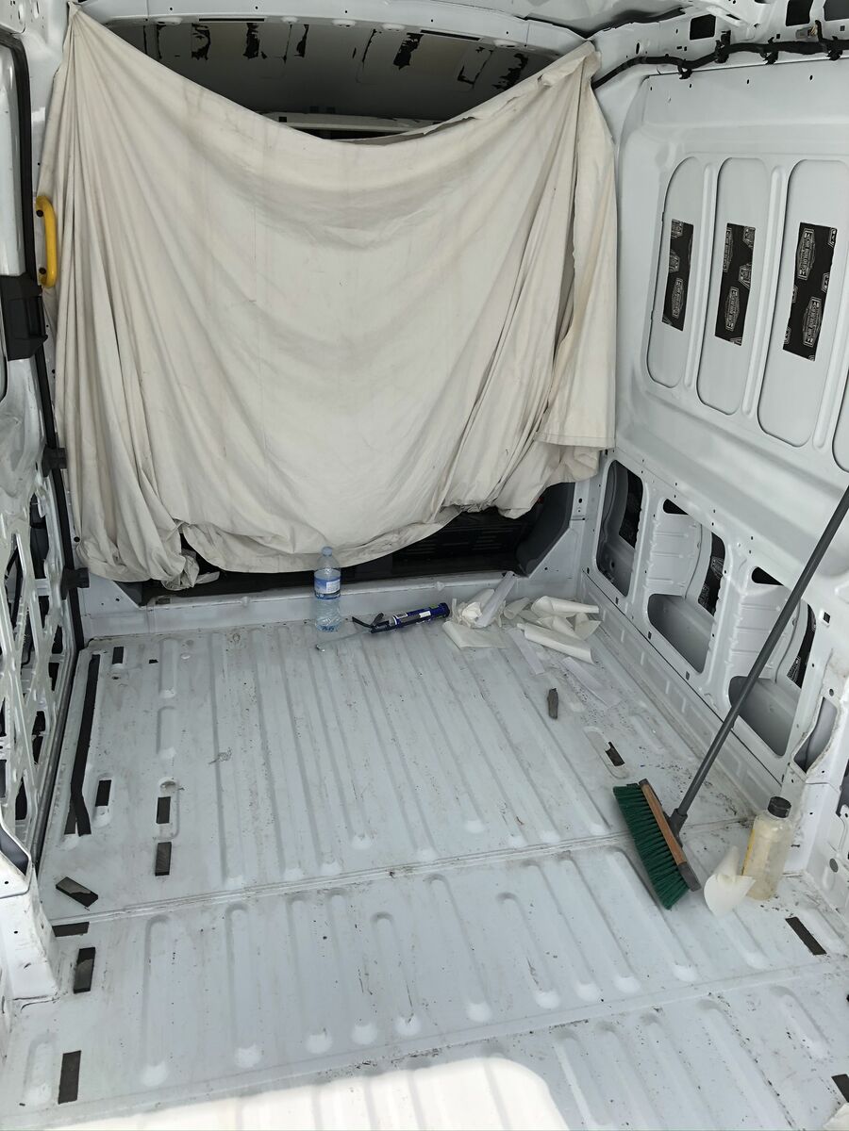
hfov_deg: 49.7
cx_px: 424
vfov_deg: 63.4
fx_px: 916
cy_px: 566
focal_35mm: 28
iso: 20
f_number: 1.8
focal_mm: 3.99
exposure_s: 1/747
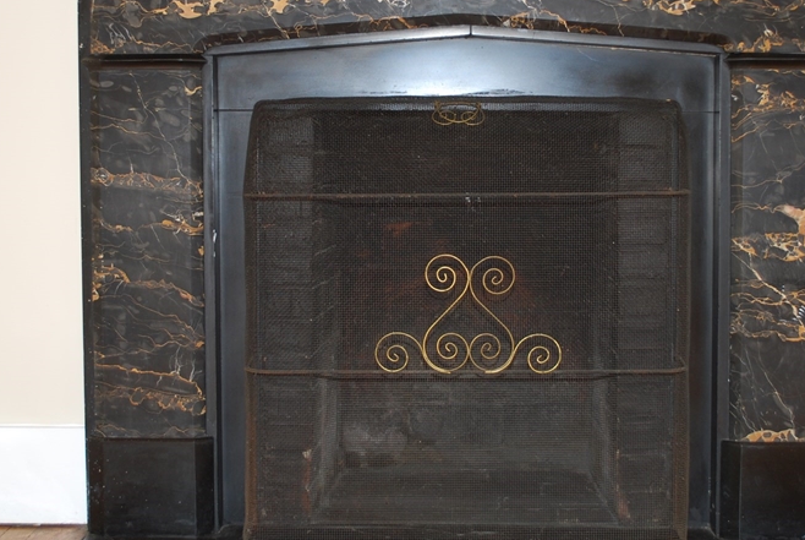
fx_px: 1254
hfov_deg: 35.6
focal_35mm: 56
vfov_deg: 24.2
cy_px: 206
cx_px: 402
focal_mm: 24
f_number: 4.2
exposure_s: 1/60
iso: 200
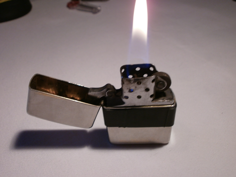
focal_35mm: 32
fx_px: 218
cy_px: 88
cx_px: 118
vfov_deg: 44.2
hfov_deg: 56.8
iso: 125
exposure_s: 1/20
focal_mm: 5.8
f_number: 3.1
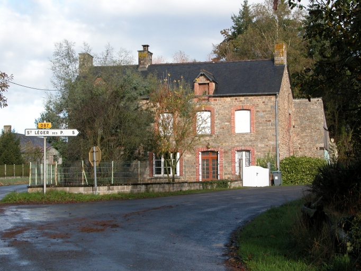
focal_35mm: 78
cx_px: 180
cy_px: 136
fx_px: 814
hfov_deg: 25.0
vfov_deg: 18.9
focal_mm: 19.9
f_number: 5.4
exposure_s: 1/214
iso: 100
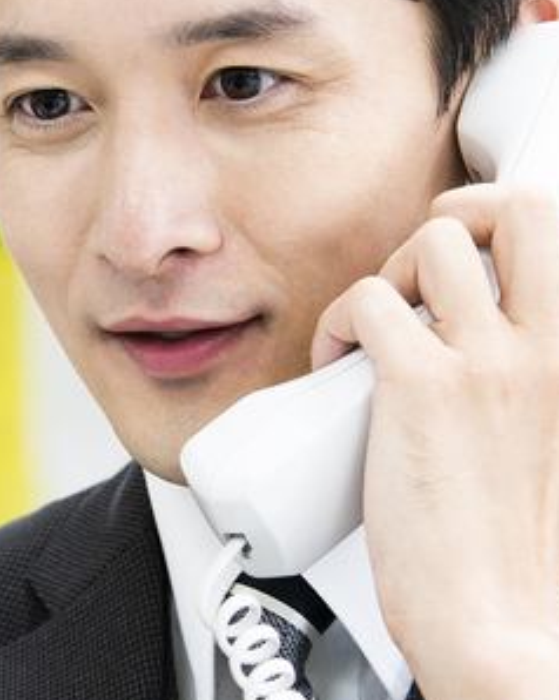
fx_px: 7039
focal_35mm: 340
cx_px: 106
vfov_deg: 5.7
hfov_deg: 4.5
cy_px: 319
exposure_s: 1/100
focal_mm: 90
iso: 800
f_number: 4
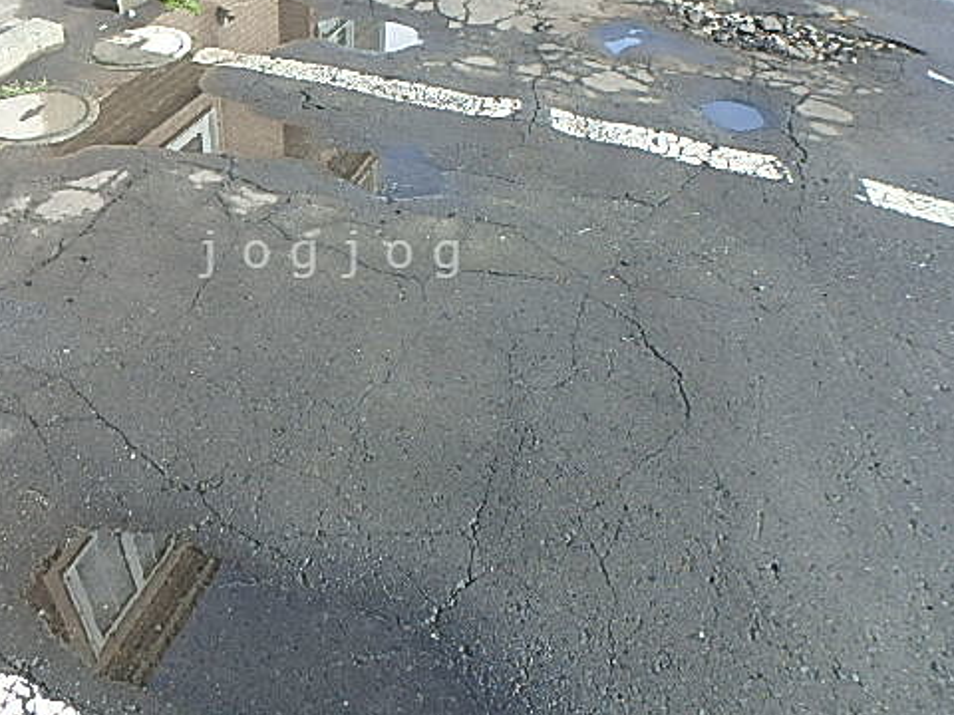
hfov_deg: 62.2
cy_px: 254
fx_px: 772
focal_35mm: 28
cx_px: 334
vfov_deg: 49.1
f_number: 3.5
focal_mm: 3.7
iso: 125
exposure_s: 1/125
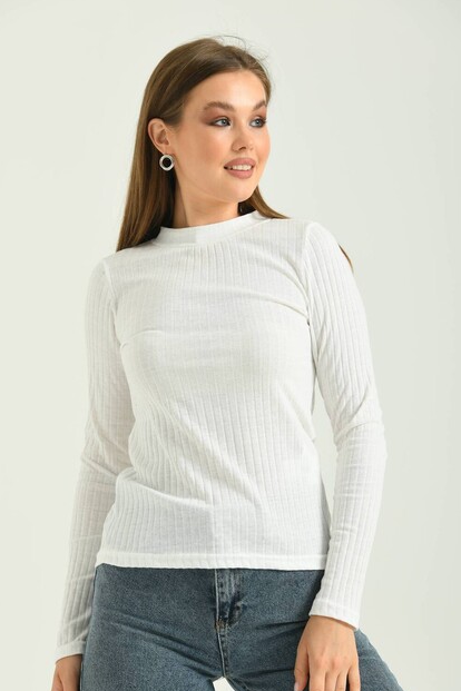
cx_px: 217
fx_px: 3131
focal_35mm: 163
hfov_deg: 8.4
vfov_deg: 12.6
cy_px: 374
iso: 100
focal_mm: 135
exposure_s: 1/160
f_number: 6.3
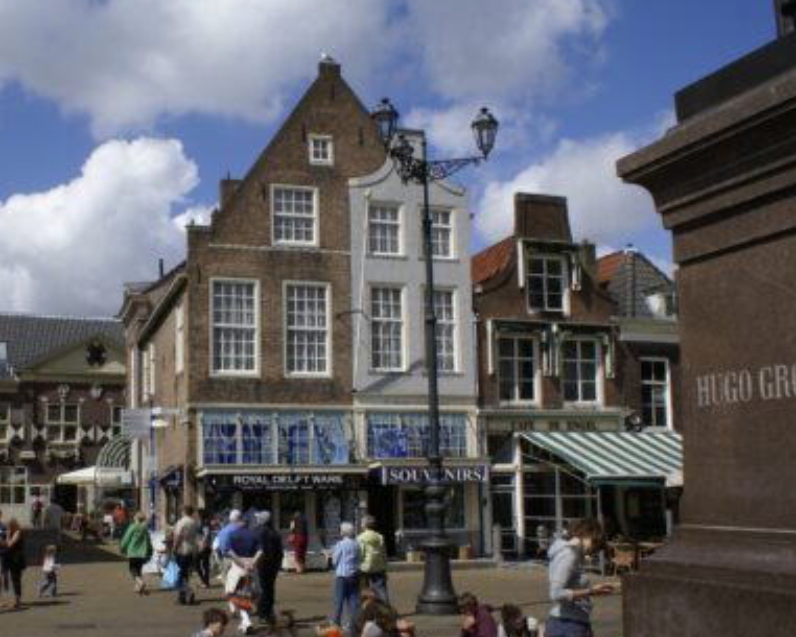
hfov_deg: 44.4
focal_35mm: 40
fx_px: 943
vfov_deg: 37.3
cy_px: 365
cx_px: 209
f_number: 10
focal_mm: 18
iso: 100
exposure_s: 1/320
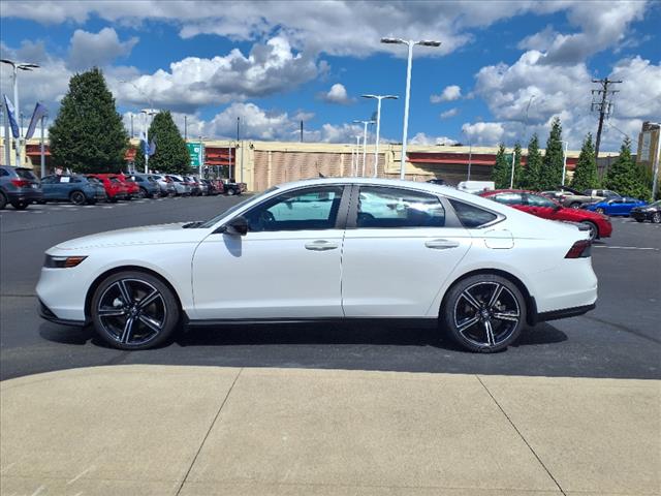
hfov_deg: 65.3
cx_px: 330
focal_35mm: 27
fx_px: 516
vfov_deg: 51.4
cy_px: 248
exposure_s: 1/3333
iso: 40
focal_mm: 3.58
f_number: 1.9
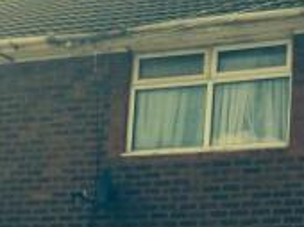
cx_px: 317
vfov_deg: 13.8
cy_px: 285
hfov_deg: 18.5
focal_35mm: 103
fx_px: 903
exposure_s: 1/2415
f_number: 2.2
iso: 40
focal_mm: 4.12
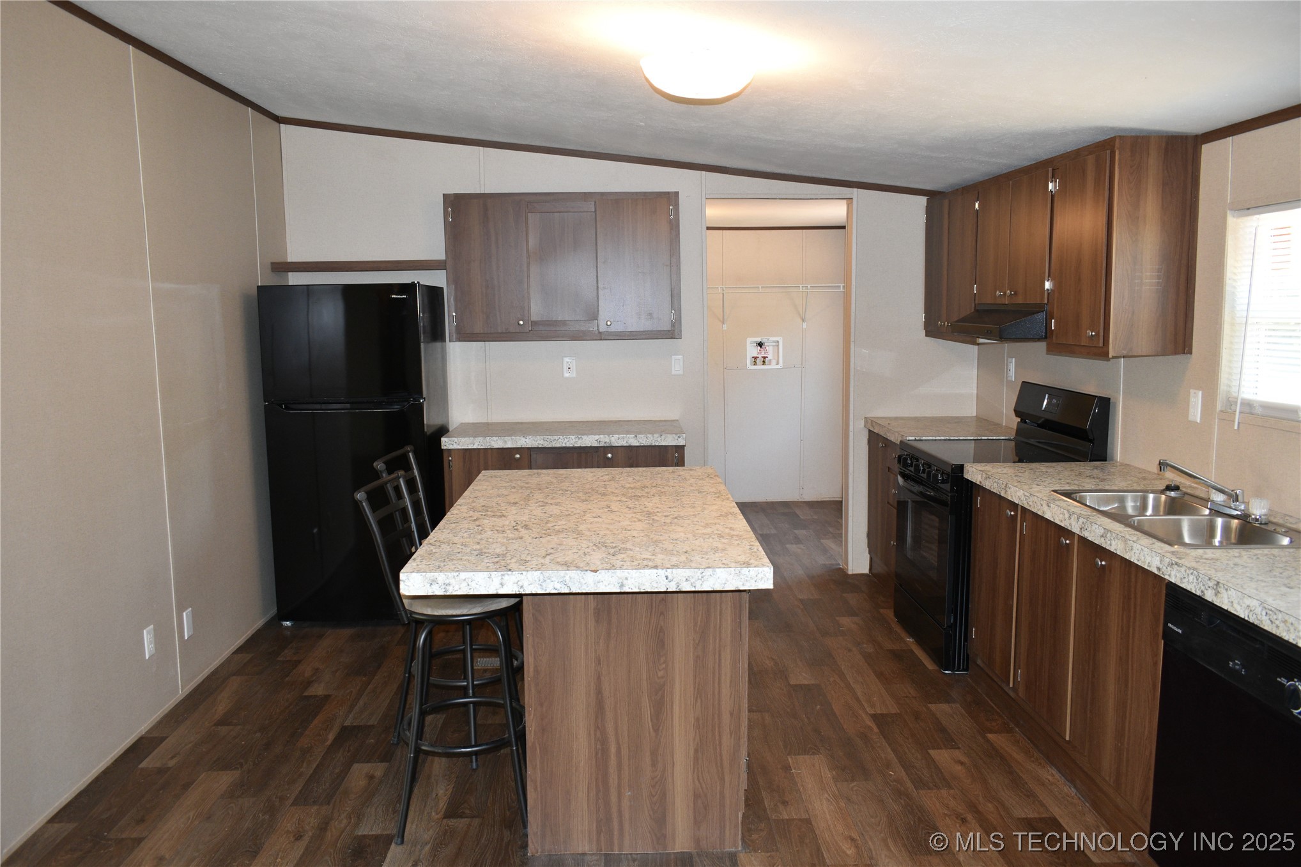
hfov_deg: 67.4
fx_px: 976
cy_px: 434
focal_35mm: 27
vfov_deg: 47.9
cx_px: 650
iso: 800
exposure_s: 1/80
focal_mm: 18
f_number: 4.5
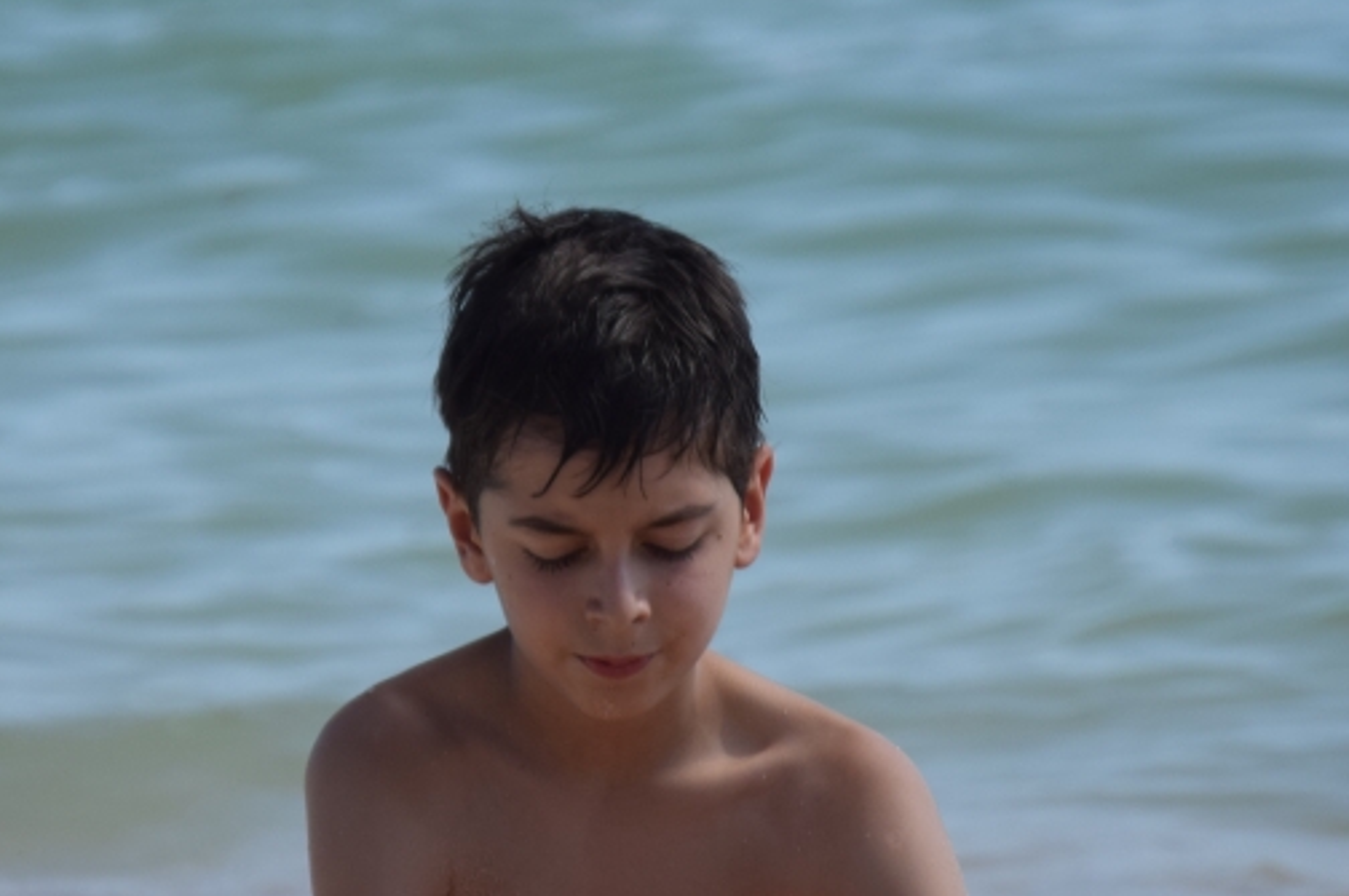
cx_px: 557
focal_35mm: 610
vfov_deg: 2.2
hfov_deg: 3.4
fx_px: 22835
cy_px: 342
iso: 400
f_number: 5.6
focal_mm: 200
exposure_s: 1/1000
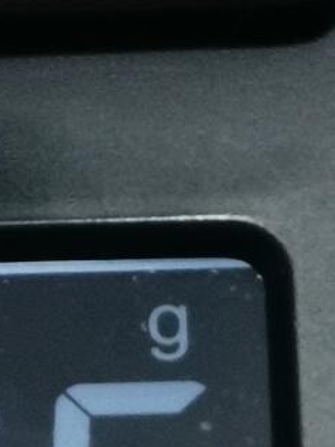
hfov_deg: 3.9
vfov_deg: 5.2
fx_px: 4852
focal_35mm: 376
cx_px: -399
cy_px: -412
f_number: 1.9
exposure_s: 1/100
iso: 160
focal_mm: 6.67
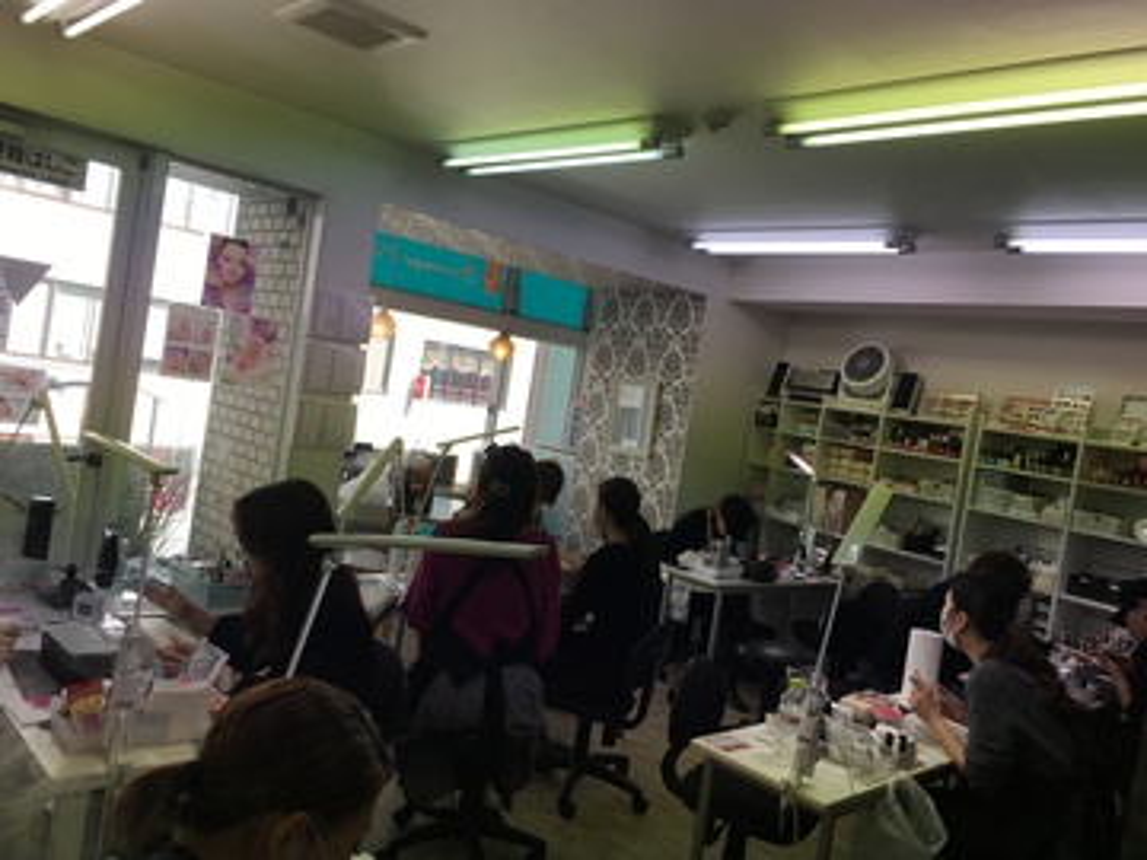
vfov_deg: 48.2
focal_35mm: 29
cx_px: 574
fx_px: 961
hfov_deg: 61.7
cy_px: 430
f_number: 2.2
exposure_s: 1/342
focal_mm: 4.15
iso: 25
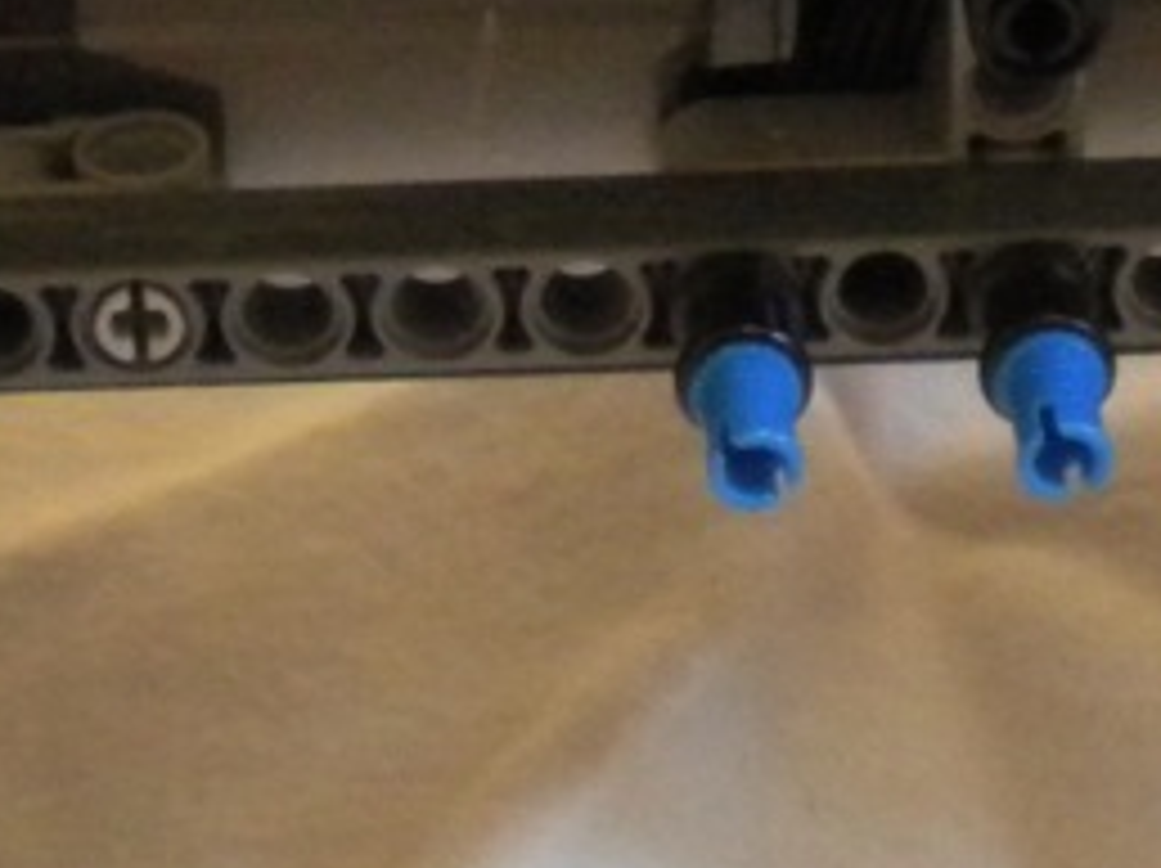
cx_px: 814
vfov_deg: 10.7
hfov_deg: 14.2
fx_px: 4658
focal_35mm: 139
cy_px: 459
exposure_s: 1/33.4
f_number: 3.1
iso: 800
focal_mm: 6.3
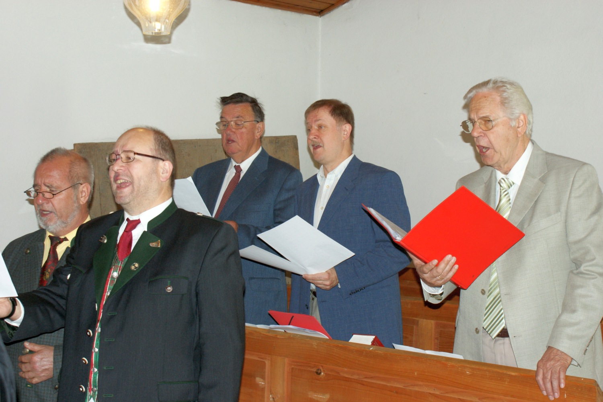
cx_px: 302
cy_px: 201
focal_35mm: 60
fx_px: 1005
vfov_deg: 22.6
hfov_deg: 33.4
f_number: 5.6
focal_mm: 40
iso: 400
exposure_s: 1/60
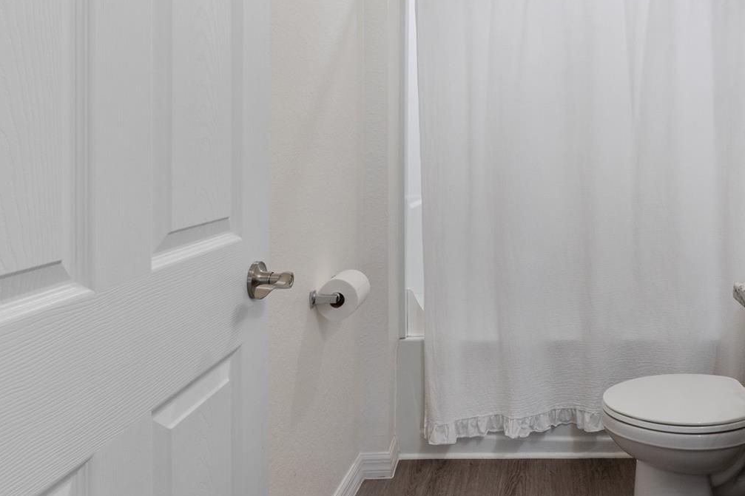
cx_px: 556
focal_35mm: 28
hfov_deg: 61.7
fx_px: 582
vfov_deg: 45.0
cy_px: 137
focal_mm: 11.8
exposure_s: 1/3
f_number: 9
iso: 250
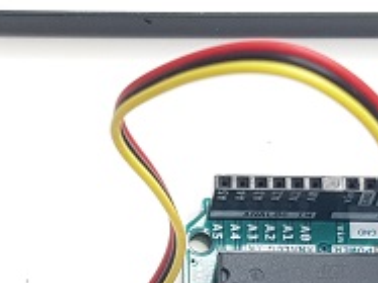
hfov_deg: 17.3
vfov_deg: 12.7
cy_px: 379
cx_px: 39
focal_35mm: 112
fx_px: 1222
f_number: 1.7
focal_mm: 4.3
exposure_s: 1/50
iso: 80
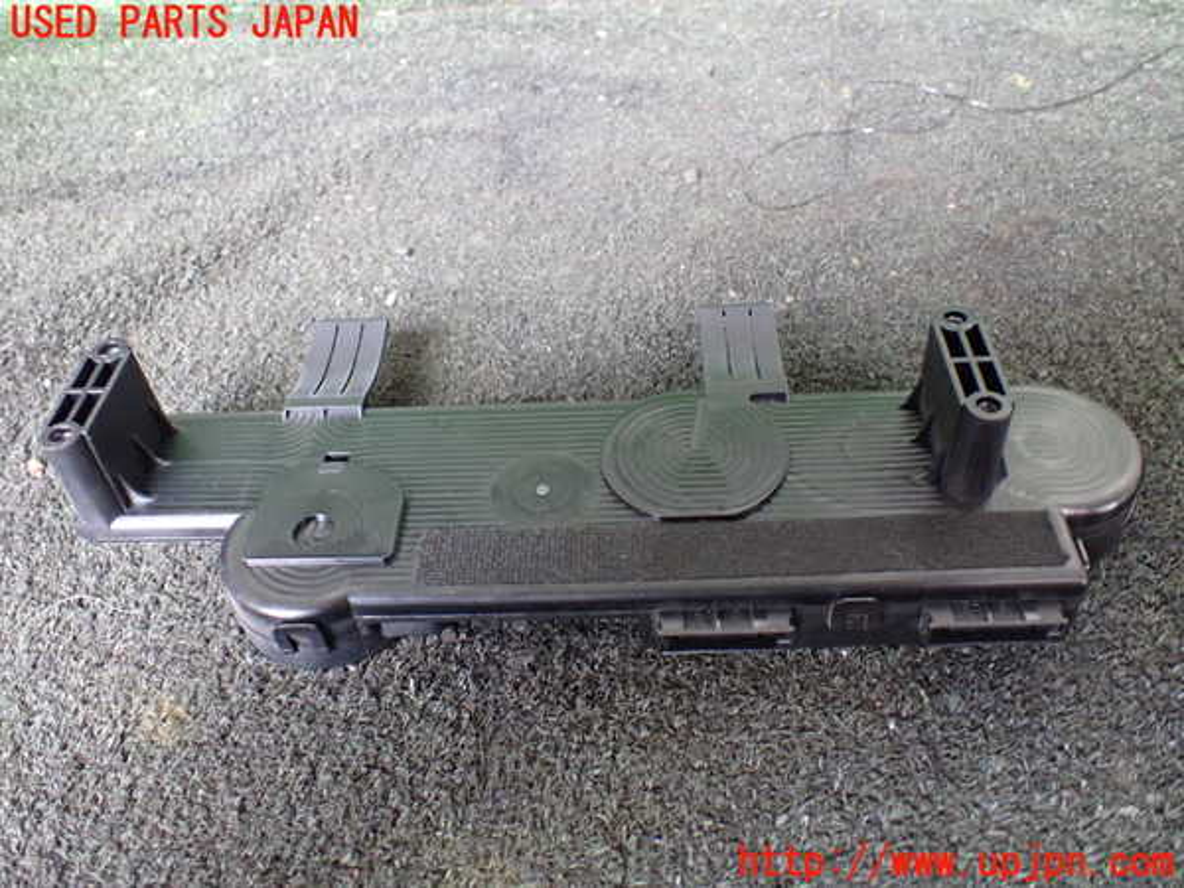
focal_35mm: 30
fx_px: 1026
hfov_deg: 60.0
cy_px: 444
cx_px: 592
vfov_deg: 46.8
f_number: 2.3
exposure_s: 1/30
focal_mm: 5.4
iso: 800
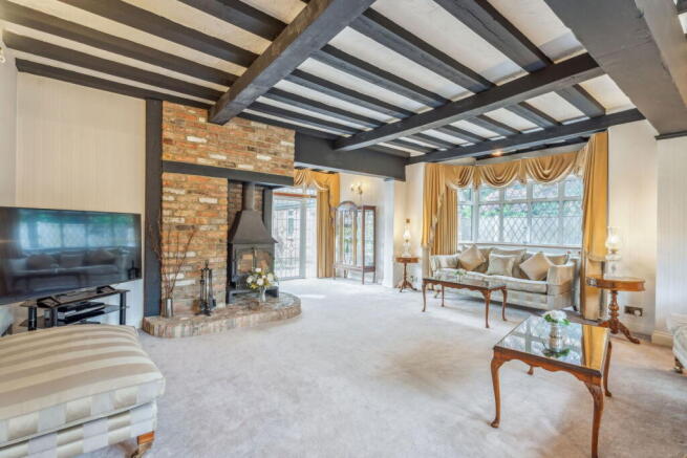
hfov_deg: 96.7
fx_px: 305
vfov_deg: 73.8
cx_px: 344
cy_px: 229
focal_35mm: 16
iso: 100
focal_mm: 16
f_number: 8
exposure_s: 1/1.25
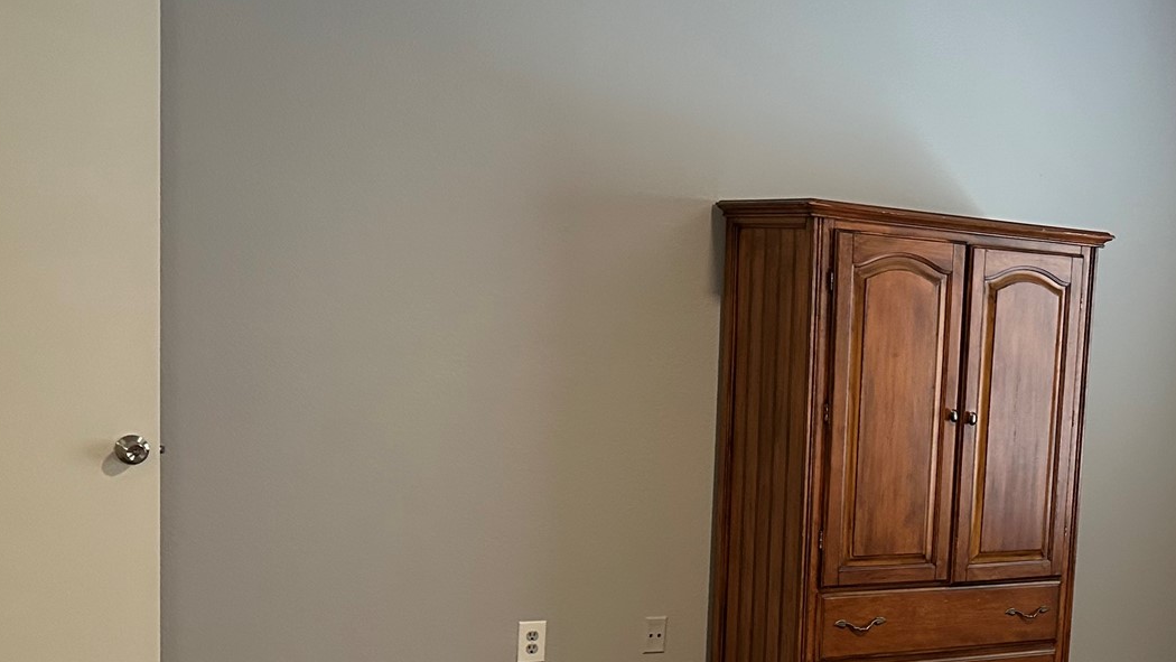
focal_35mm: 51
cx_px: 1058
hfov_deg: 37.9
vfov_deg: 23.1
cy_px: 554
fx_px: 1591
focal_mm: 6.86
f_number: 1.78
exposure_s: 1/60
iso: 500
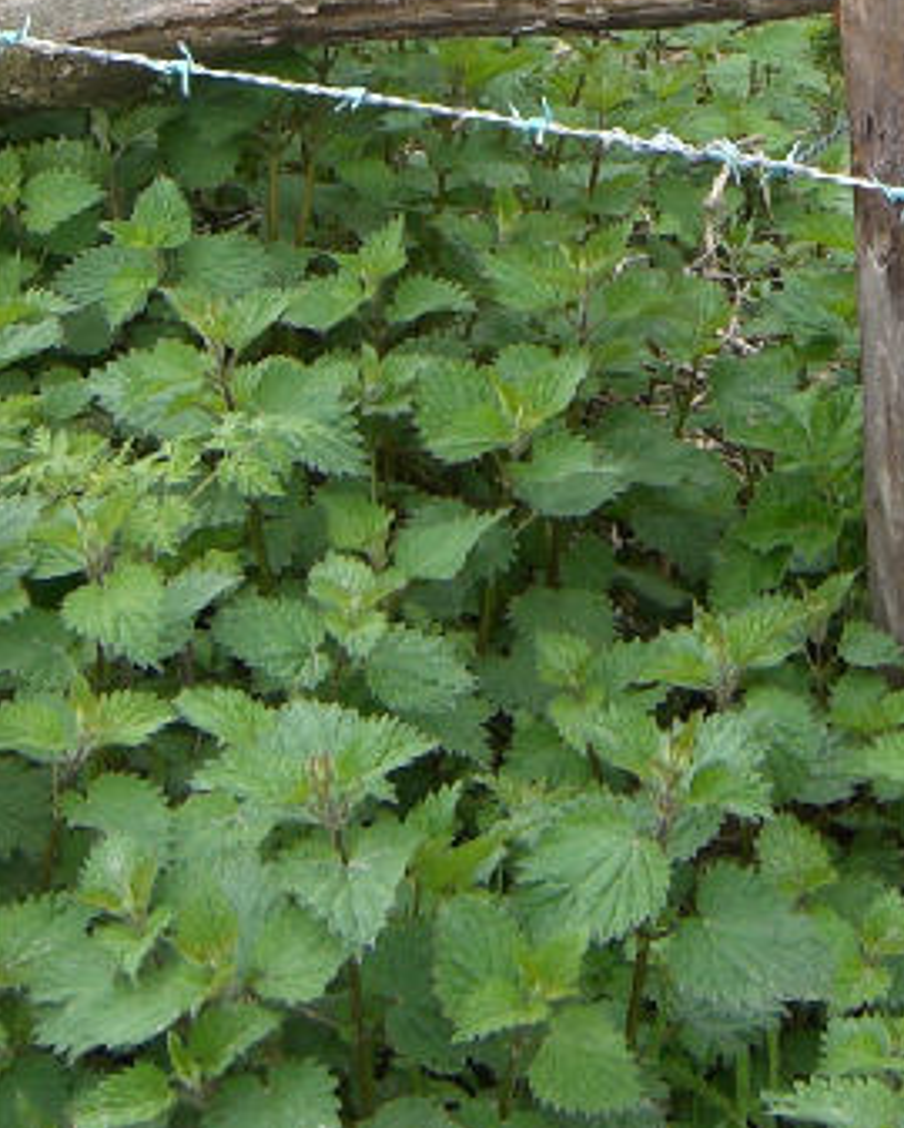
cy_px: -288
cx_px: 639
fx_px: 4411
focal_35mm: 132
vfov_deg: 14.1
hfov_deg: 11.7
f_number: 4
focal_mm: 7.9
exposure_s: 1/160
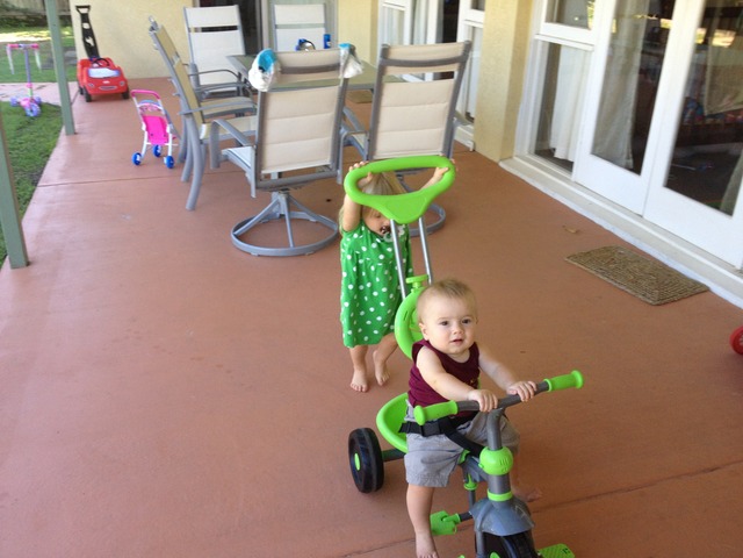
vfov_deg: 40.7
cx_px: 372
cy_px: 279
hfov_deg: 52.6
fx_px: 751
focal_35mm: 35
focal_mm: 4.28
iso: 80
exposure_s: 1/120
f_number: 2.4
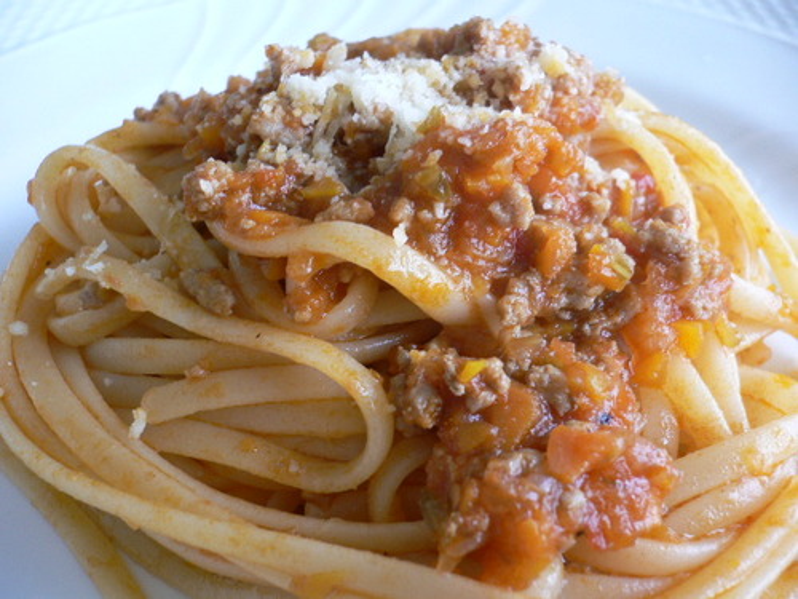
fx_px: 807
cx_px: 399
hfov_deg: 52.6
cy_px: 300
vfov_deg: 40.7
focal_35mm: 35
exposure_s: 1/20
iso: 100
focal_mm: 5.8
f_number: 2.8
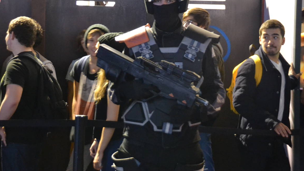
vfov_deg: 14.5
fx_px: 669
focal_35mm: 83
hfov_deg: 25.5
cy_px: 49
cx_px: 122
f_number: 4.2
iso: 3200
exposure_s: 1/10
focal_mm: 38
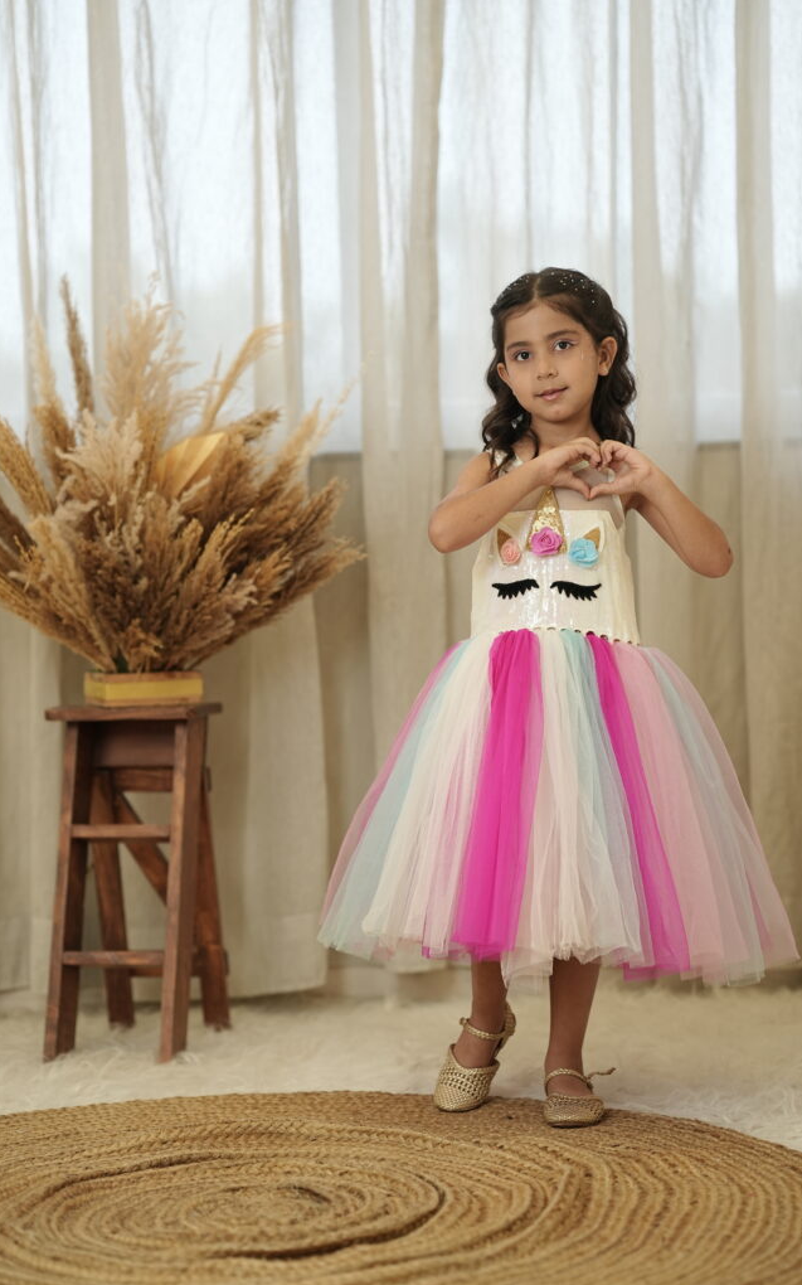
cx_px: 405
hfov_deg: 15.0
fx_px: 3044
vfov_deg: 23.8
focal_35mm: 87
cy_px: 642
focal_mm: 85
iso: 400
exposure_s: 1/200
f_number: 2
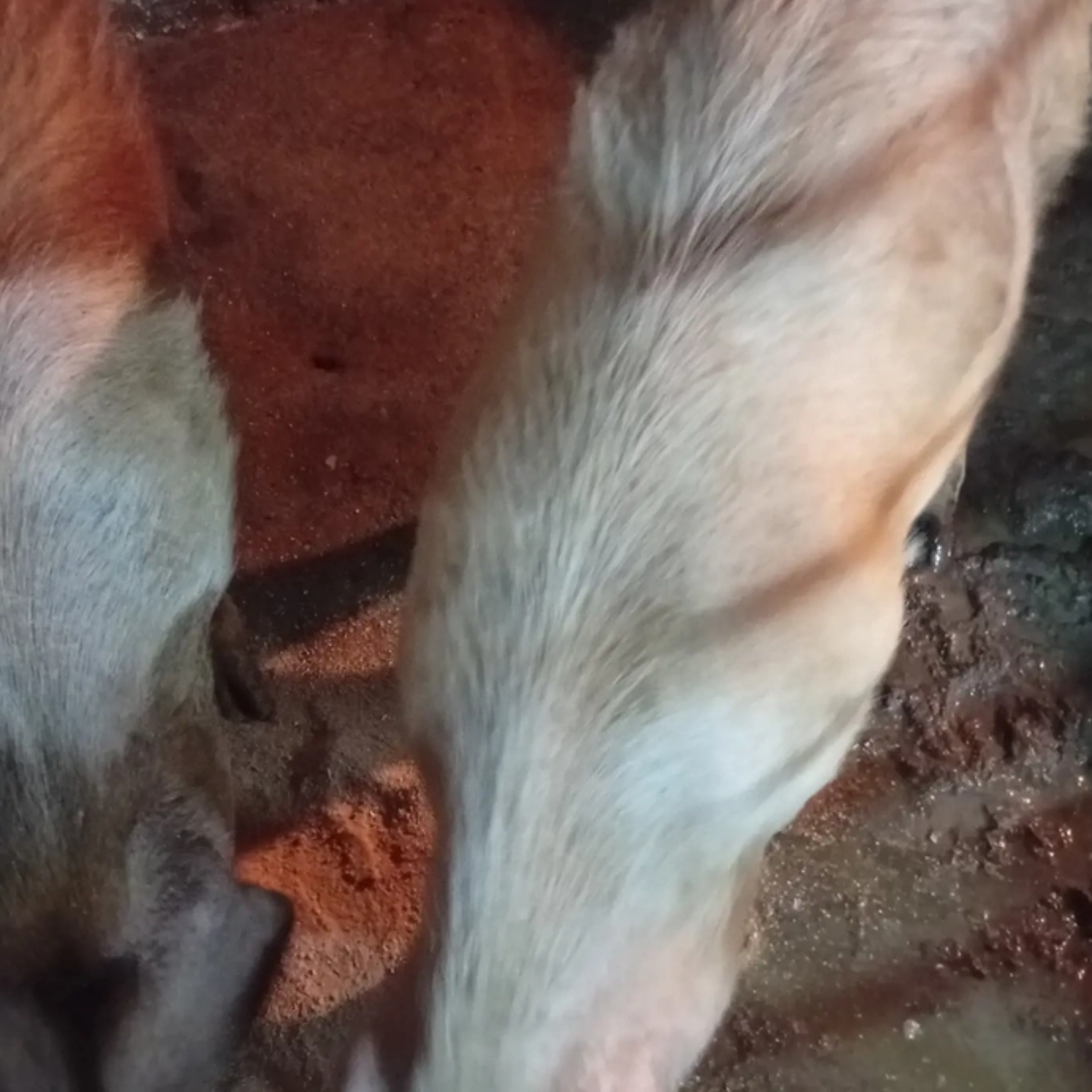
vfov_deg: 36.7
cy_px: 475
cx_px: 426
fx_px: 1642
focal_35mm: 46
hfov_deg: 36.6
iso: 3771
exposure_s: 1/14.3
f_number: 1.8
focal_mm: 3.84
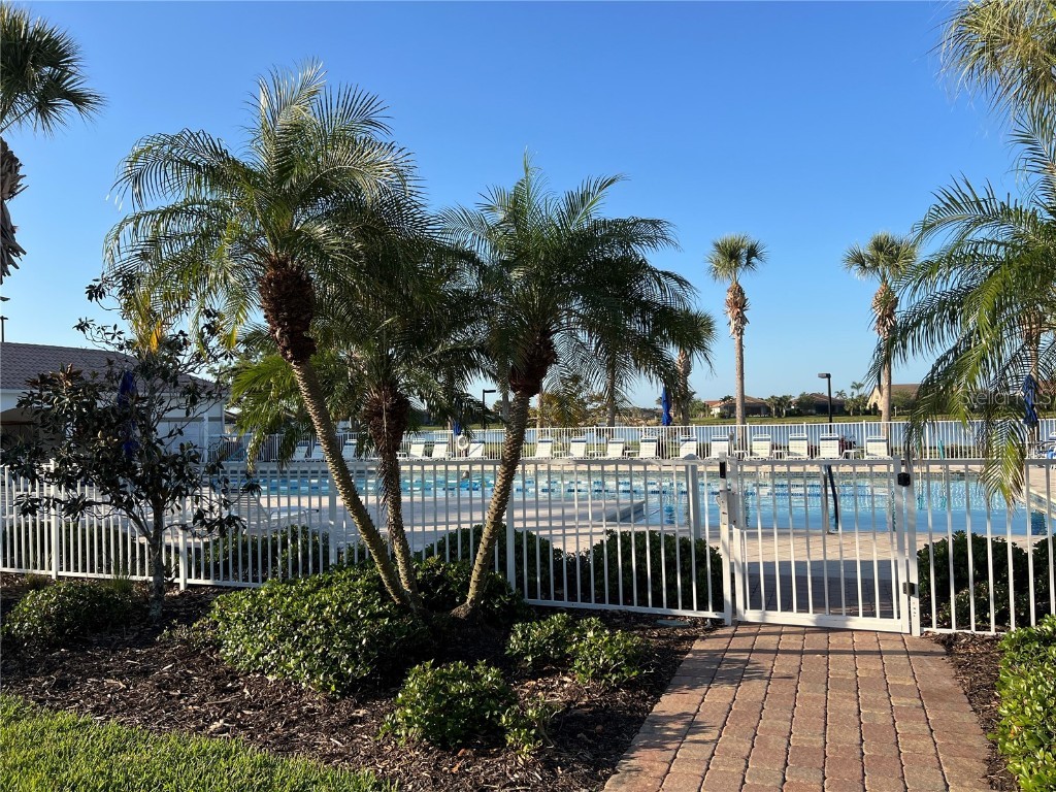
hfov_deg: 67.3
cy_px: 396
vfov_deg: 53.1
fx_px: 793
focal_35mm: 26
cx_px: 528
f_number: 1.5
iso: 50
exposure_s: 1/2404
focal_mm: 5.7
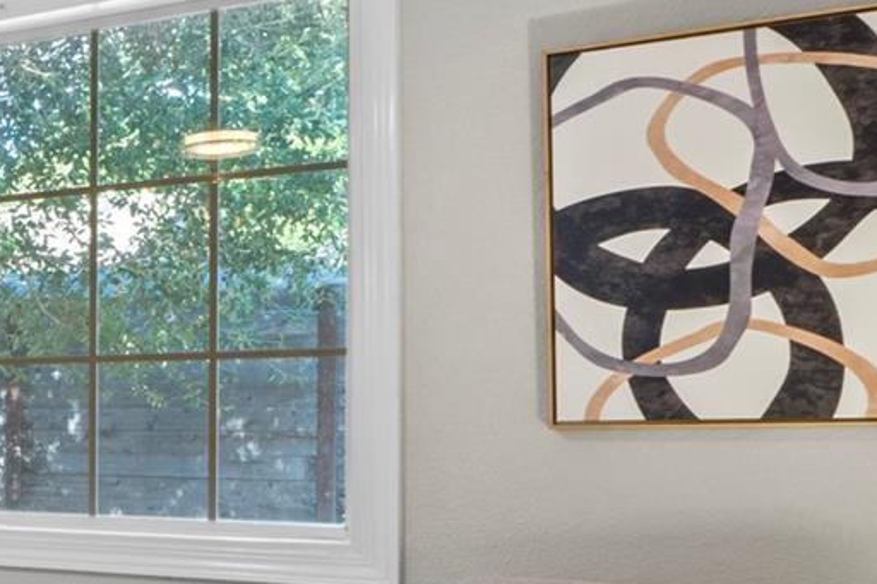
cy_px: 470
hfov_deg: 25.0
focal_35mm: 60
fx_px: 1461
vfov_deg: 22.3
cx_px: -459
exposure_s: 2
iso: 250
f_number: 11
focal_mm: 10
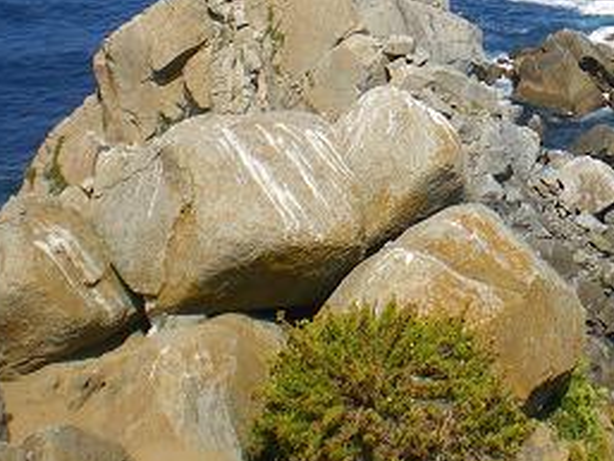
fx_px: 1384
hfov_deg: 24.3
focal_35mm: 78
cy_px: 84
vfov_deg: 18.7
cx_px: 561
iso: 64
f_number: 4.6
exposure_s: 1/500
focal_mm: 6.3
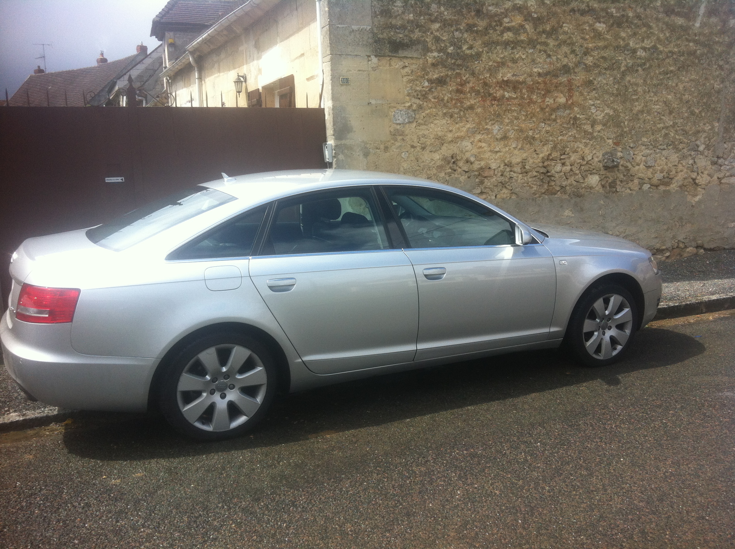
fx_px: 742
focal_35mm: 35
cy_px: 274
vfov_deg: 40.6
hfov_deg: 52.7
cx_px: 368
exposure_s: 1/616
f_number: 2.8
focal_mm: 3.85
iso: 80
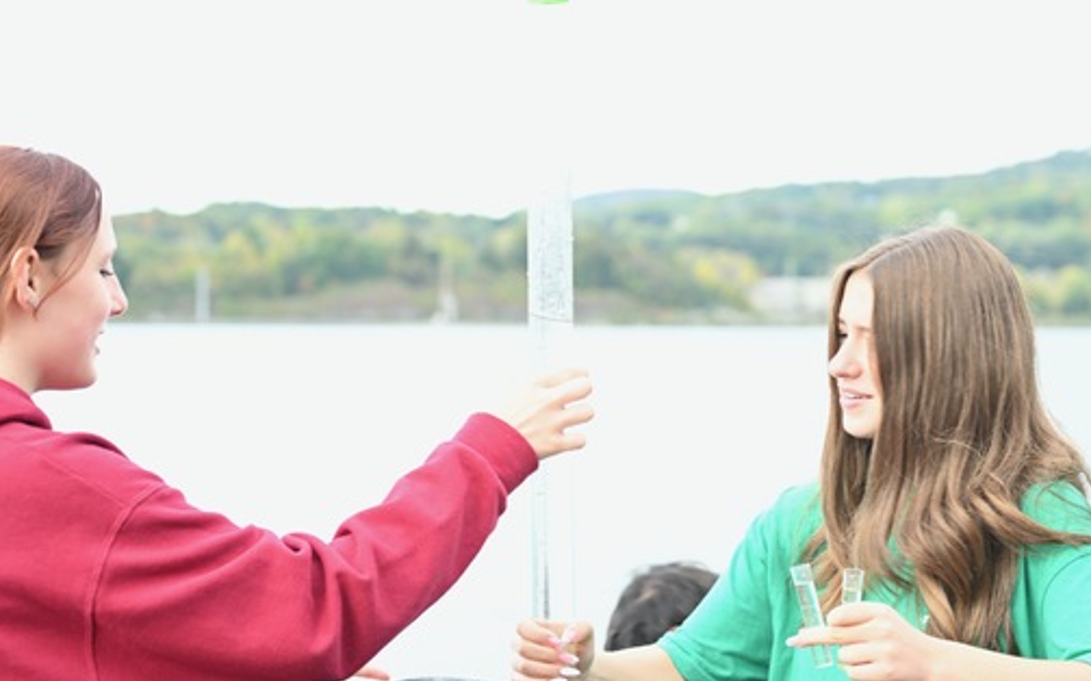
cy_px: 346
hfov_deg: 25.5
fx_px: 2408
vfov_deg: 16.1
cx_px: 620
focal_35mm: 81
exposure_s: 1/80
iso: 64
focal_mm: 50
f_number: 3.2
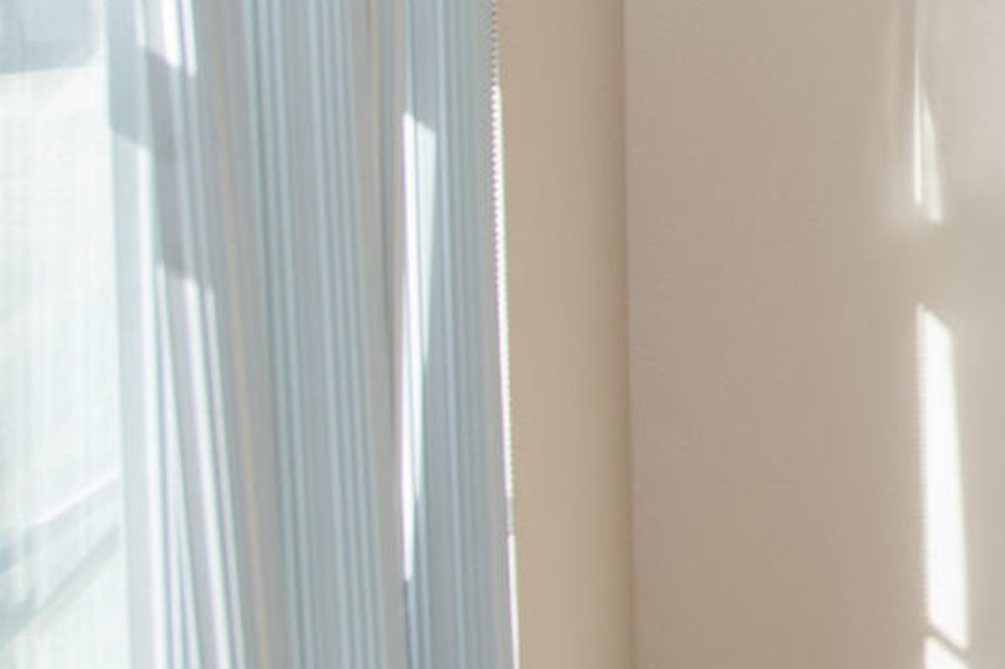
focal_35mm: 78
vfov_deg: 16.6
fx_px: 2176
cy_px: -178
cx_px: 2565
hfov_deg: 14.1
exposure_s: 1/160
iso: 320
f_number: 5.6
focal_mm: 14
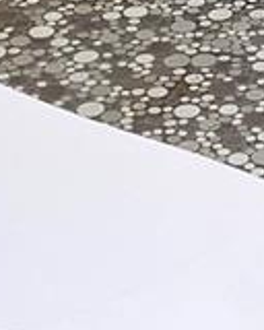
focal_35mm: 190
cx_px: 540
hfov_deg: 7.8
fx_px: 1856
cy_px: -573
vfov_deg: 8.8
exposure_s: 1/60
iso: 64
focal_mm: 4.25
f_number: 1.8
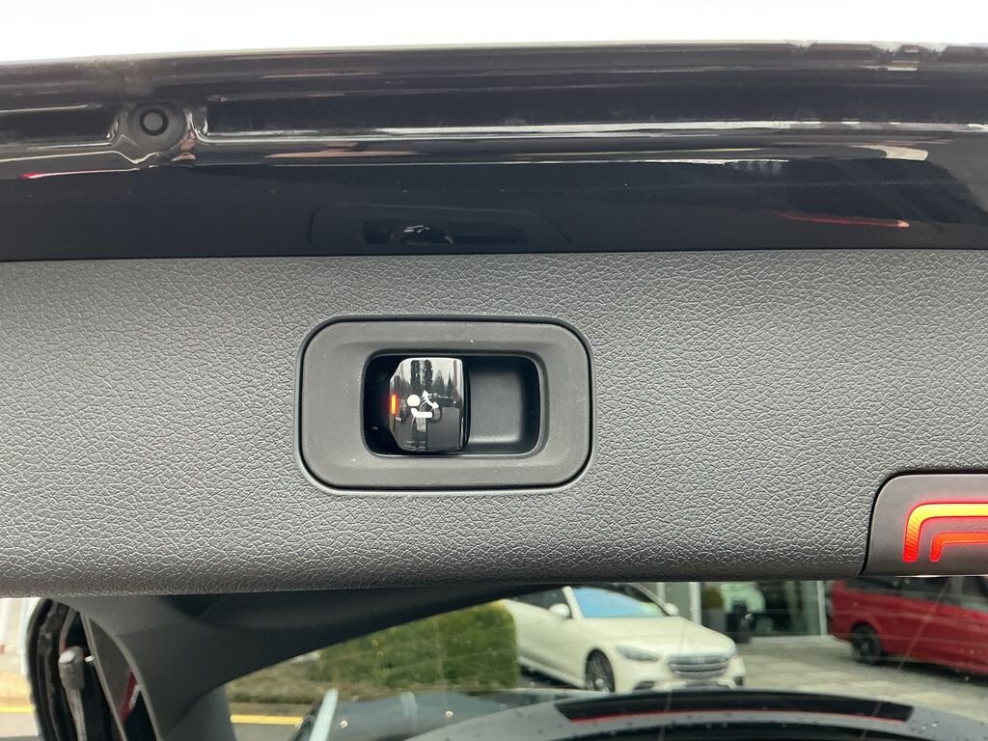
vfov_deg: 48.2
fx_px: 828
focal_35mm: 29
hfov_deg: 61.7
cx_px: 494
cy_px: 370
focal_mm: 3
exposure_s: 1/60
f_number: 1.8
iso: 80
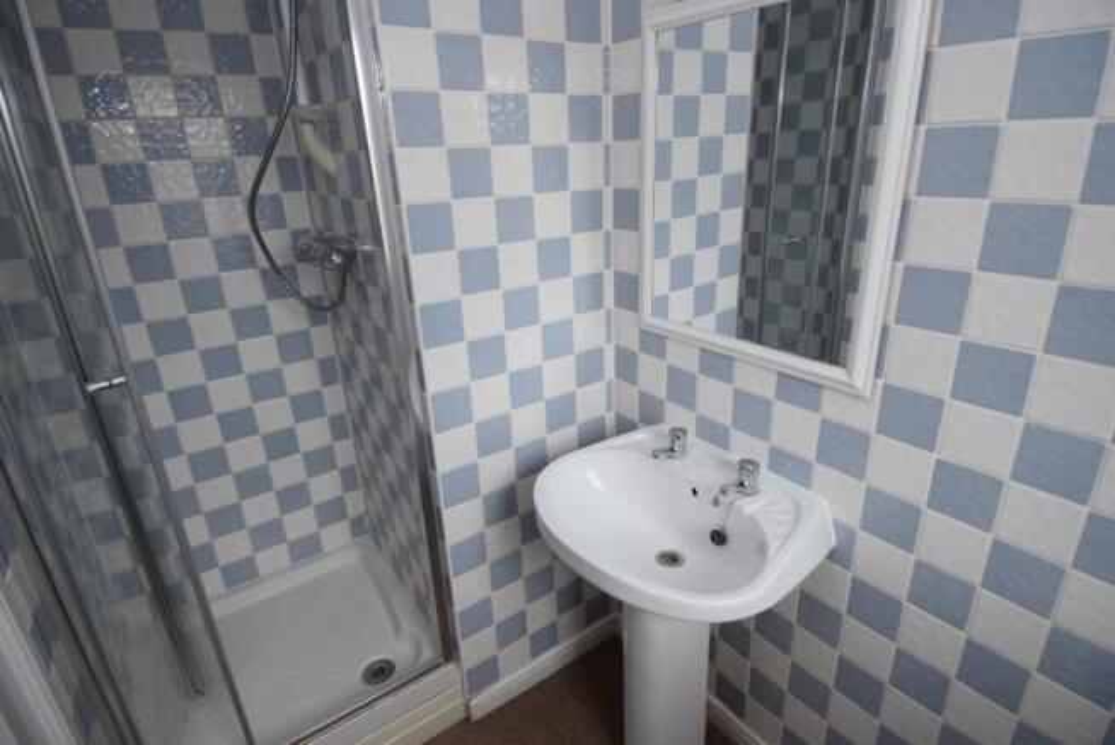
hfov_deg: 90.0
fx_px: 558
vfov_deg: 67.5
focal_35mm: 18
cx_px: 558
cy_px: 372
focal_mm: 12
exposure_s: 1/60
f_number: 4
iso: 1000
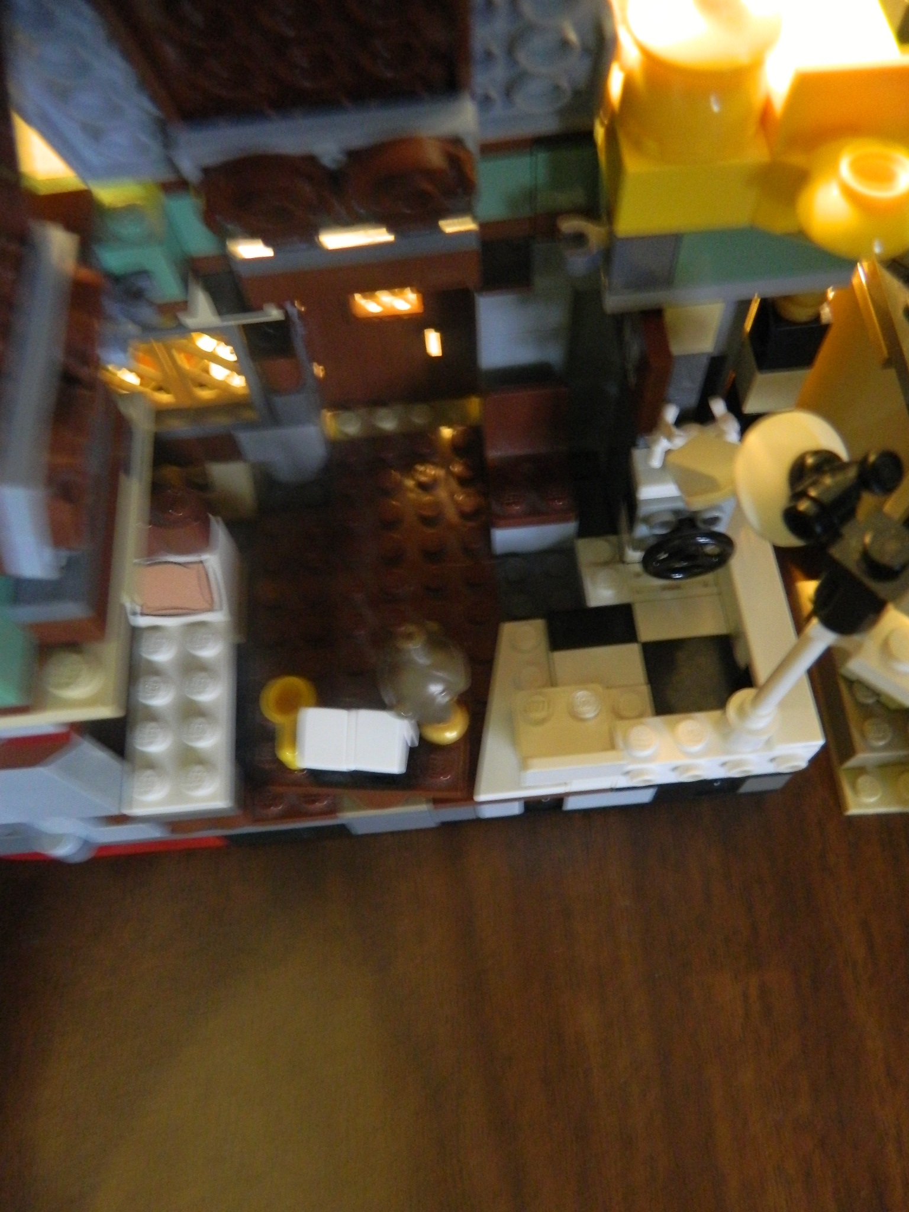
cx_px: 454
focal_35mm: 25
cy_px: 606
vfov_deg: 69.4
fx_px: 875
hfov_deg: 54.9
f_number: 3.1
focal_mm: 4.5
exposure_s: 1/5
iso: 400
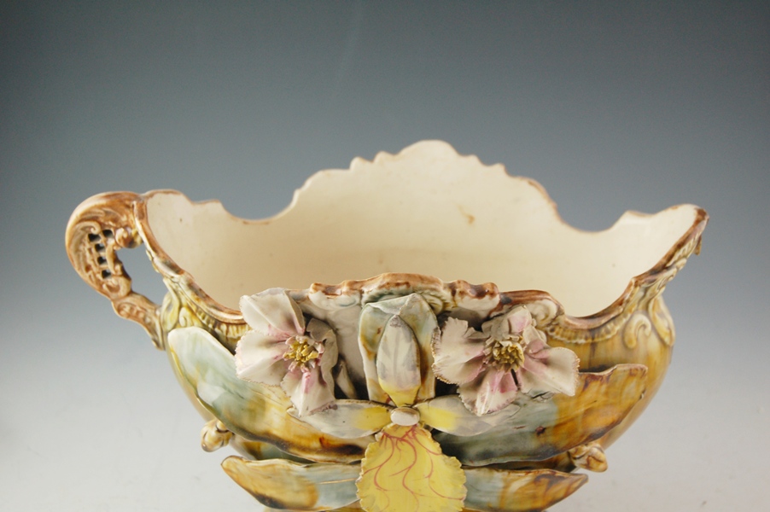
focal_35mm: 63
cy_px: 256
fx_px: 1346
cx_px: 385
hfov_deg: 31.9
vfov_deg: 21.5
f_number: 5.3
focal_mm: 42
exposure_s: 1/80
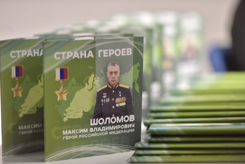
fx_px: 1362
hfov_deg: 10.3
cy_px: 82
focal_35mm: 200
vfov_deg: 6.9
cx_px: 122
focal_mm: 200
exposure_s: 1/640
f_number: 2.8
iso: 3200
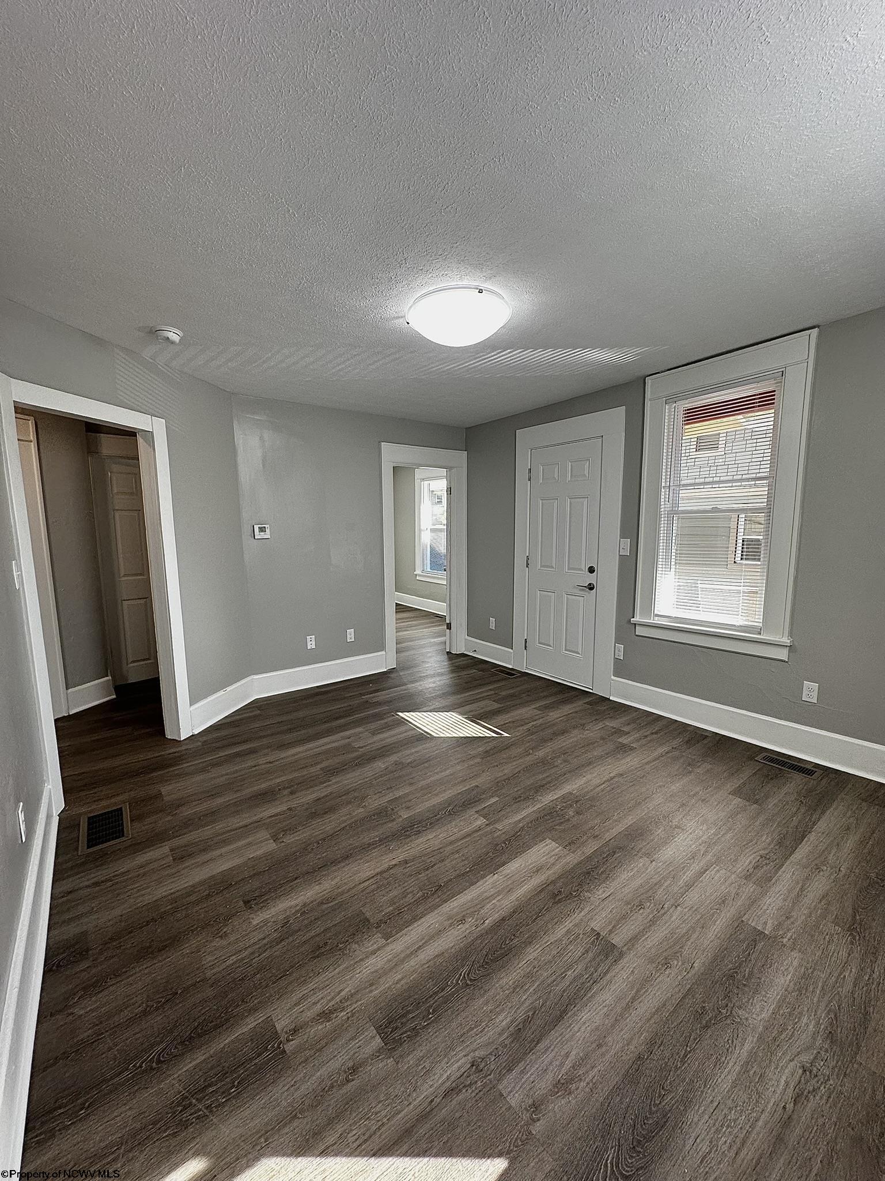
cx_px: 442
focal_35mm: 14
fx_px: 477
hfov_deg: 85.7
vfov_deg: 102.1
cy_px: 590
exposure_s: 1/120
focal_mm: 2.22
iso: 100
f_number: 2.2
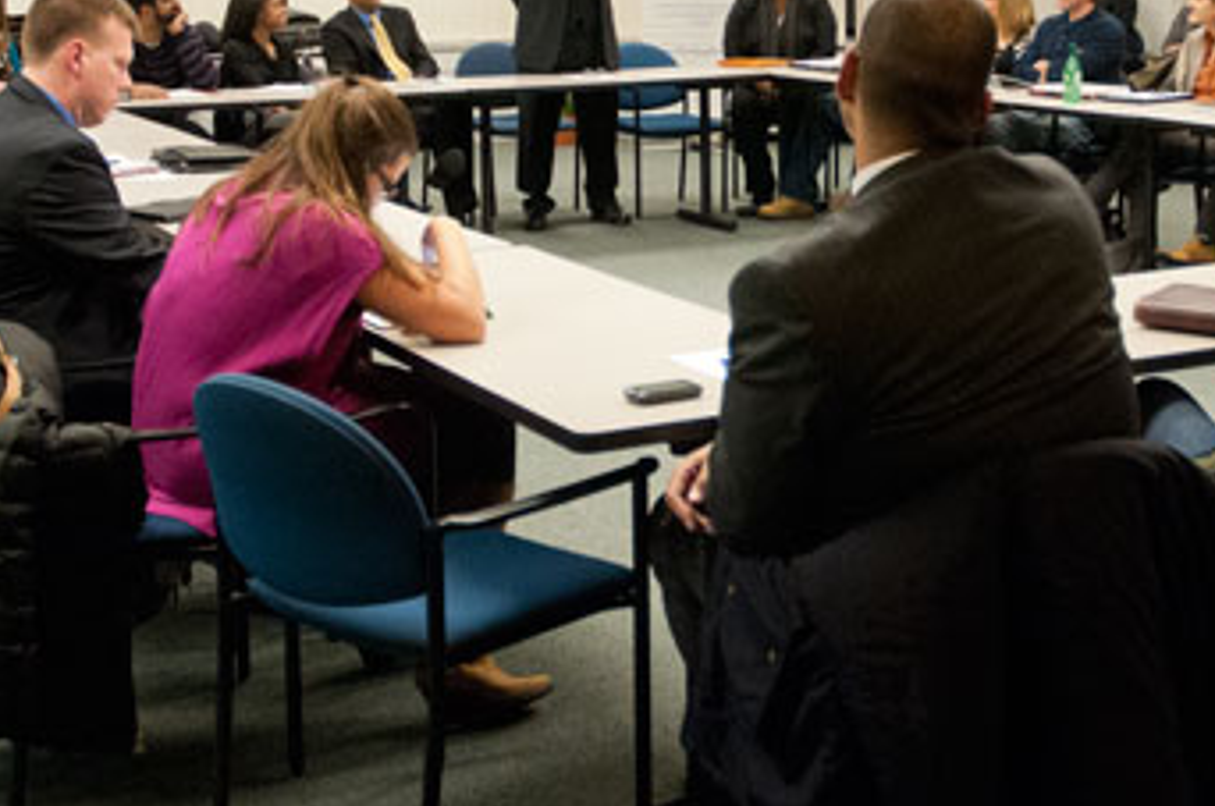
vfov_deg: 22.1
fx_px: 2056
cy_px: 243
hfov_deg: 32.8
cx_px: 735
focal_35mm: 61
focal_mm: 24
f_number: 3.8
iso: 1600
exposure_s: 1/125
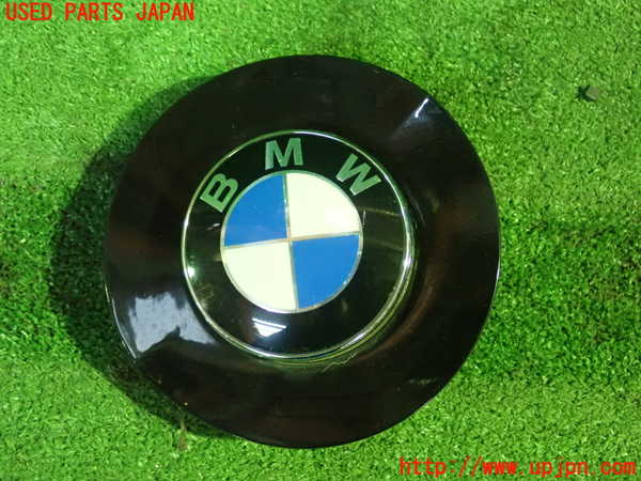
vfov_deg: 33.6
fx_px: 796
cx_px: 320
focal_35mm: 43
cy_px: 240
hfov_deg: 43.9
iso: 1600
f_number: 2.9
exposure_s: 1/30
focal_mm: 7.86
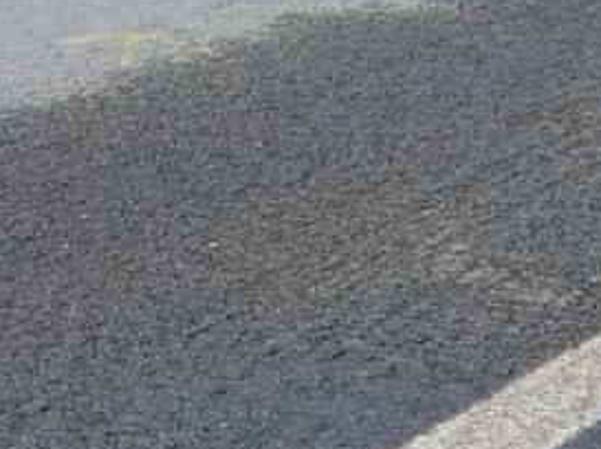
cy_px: -475
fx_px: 4560
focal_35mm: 263
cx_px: 600
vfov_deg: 5.5
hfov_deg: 7.5
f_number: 2.4
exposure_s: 1/314
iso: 25
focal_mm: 6
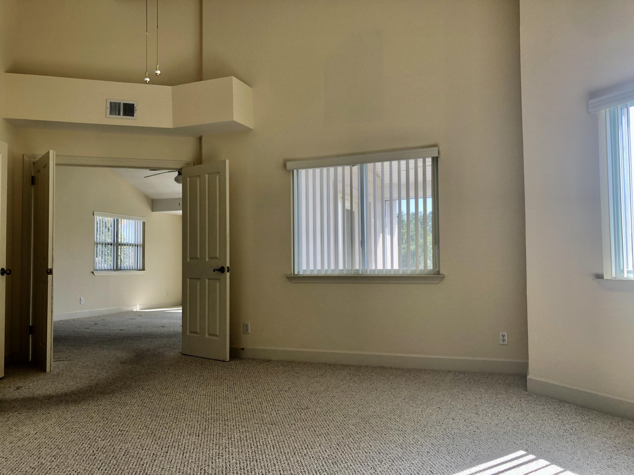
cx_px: 317
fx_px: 513
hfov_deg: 63.4
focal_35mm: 28
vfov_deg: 49.7
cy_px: 238
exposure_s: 1/120
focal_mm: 3.99
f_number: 1.8
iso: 25
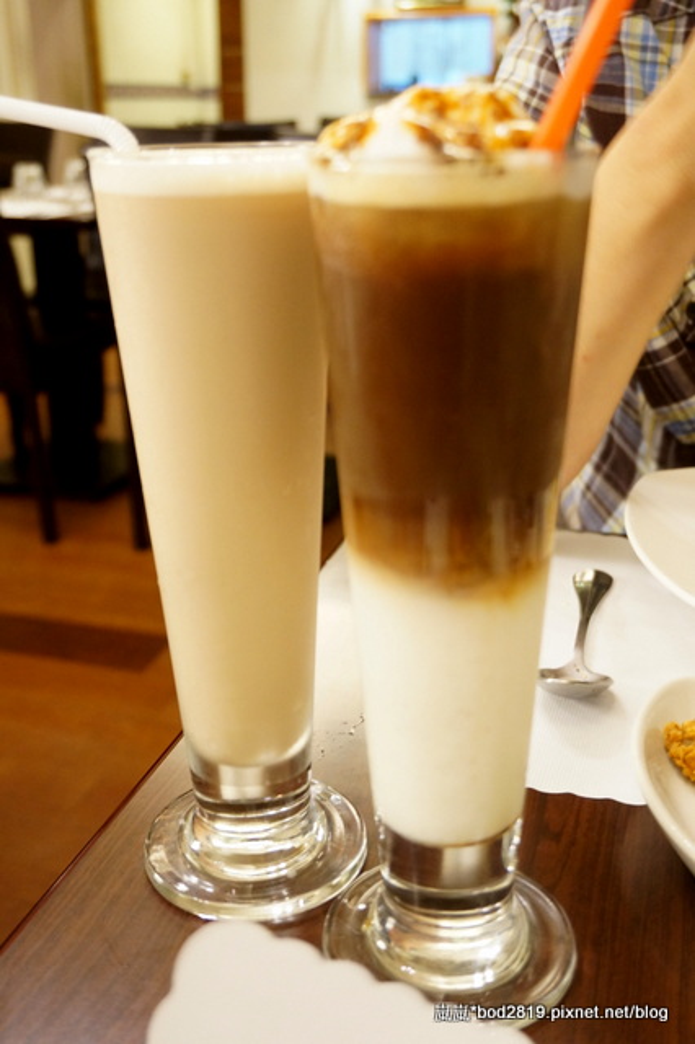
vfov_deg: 51.3
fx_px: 1087
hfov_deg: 35.5
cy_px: 522
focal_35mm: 38
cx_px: 348
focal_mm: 25
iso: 1600
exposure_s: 1/6
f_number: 4.5
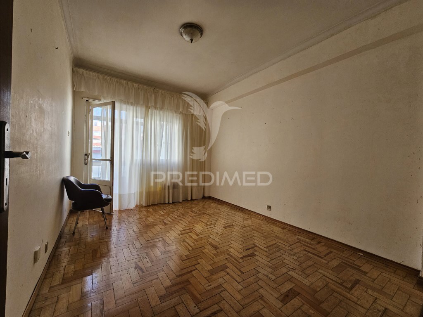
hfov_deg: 106.2
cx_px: 212
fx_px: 159
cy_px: 158
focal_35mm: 13
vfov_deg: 89.9
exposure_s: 1/100
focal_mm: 2.2
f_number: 2.2
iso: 100
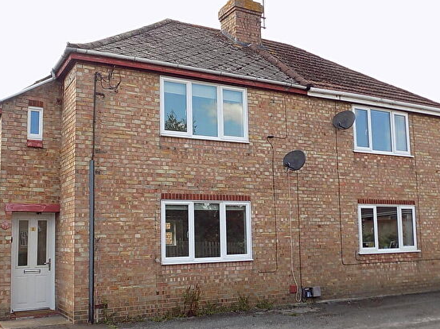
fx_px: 483
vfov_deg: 37.6
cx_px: 216
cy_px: 186
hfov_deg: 49.0
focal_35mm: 38
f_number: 3.3
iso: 80
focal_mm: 5.3
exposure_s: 1/250
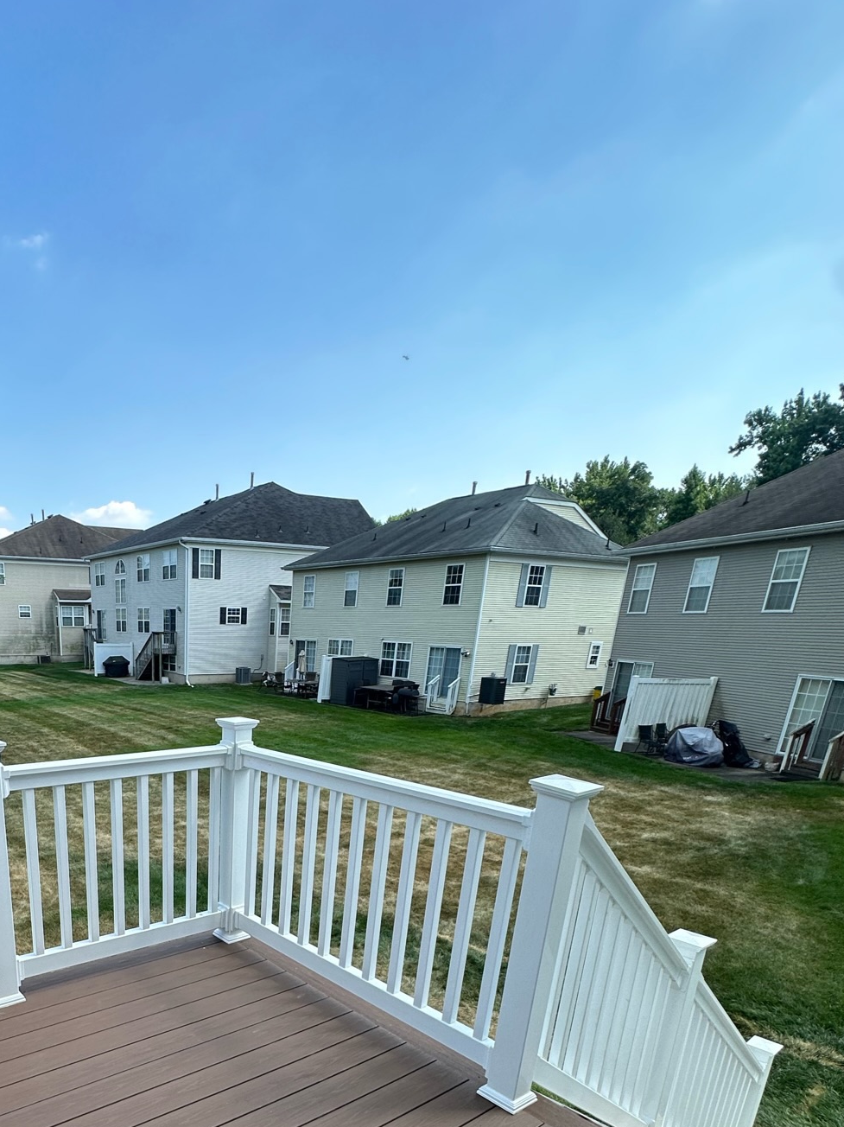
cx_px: 192
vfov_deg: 69.8
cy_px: 884
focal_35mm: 22
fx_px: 716
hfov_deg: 57.3
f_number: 2.2
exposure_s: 1/734
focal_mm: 2.22
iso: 40
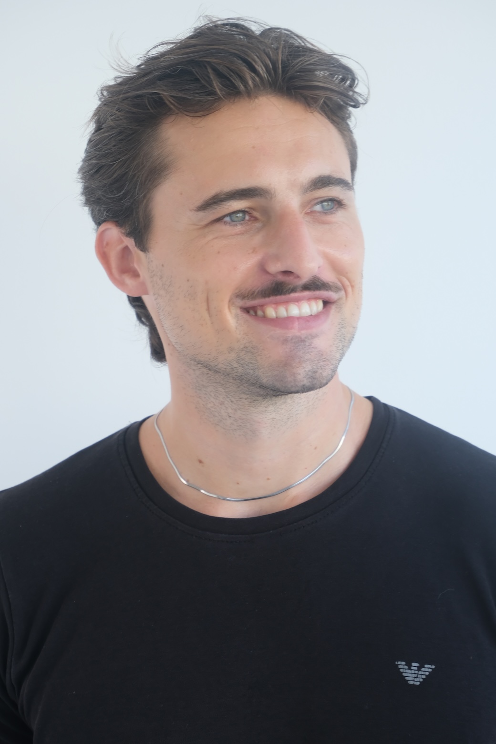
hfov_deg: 20.0
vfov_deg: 29.7
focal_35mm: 68
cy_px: 372
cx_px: 248
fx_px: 1405
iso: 400
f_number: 5.6
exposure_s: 1/60
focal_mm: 45
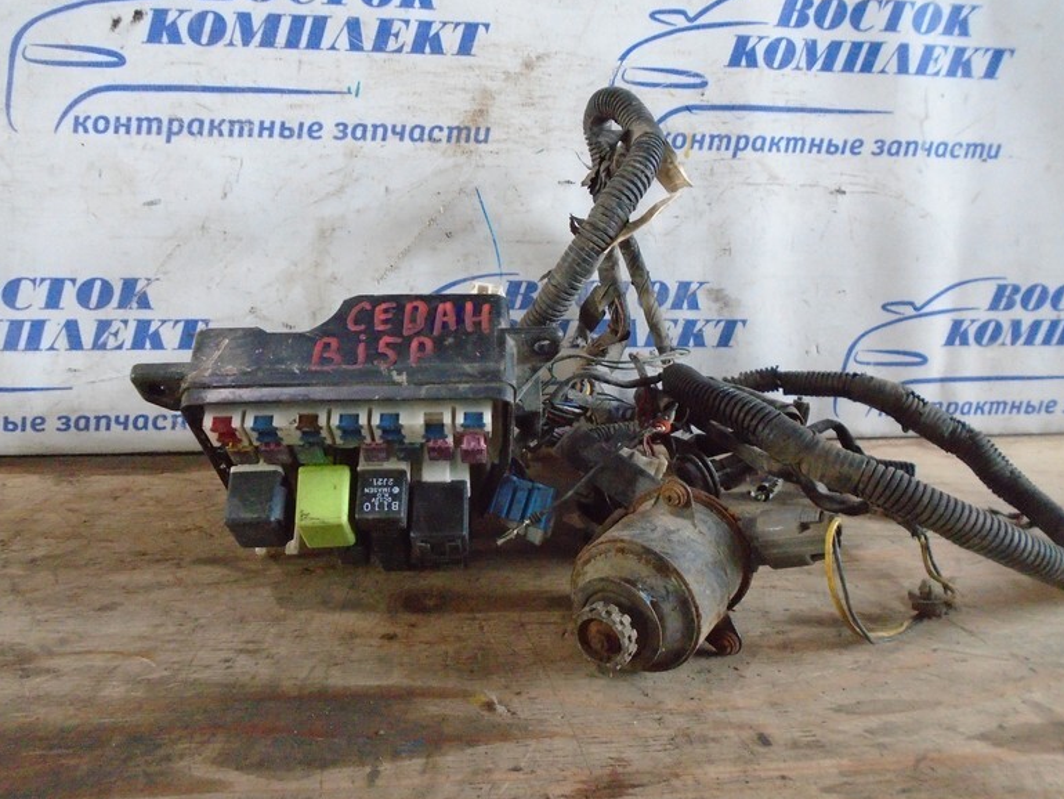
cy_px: 406
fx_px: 830
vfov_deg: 51.4
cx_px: 551
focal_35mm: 27
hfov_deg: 65.3
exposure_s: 1/50
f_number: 3.2
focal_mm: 4.6
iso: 800
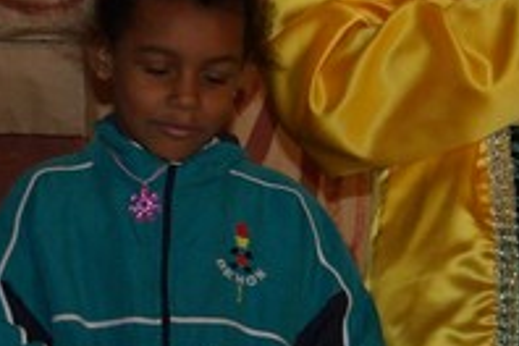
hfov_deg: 4.2
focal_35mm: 486
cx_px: 178
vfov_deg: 2.8
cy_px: 355
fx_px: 7006
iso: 400
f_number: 5.6
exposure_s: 1/60
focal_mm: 50
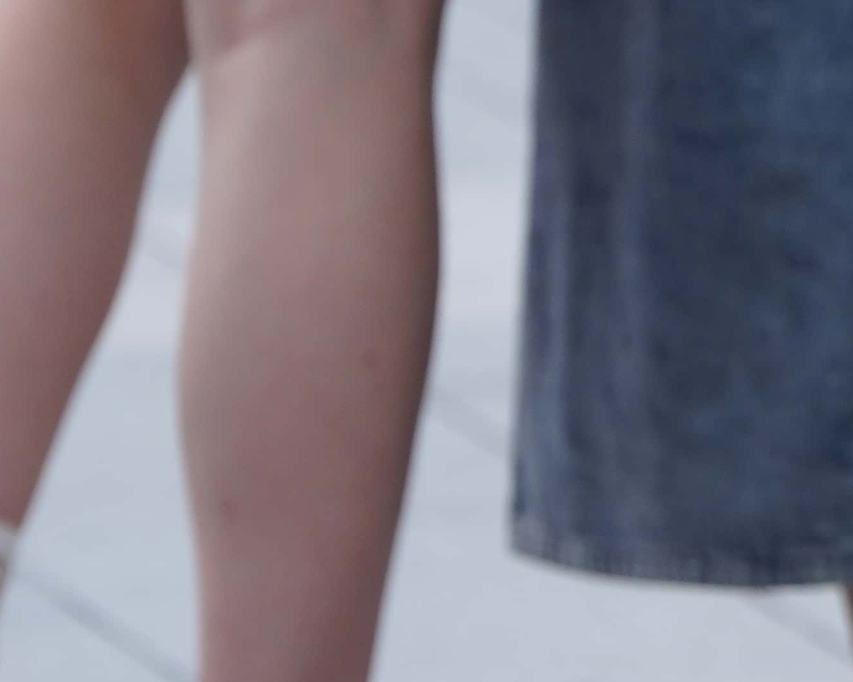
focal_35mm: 1045
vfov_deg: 1.5
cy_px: -678
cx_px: 1595
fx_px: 26376
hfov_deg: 1.8
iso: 320
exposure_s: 1/500
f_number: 4.5
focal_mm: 156
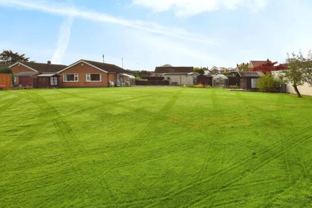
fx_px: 156
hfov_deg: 89.2
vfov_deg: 67.4
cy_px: 107
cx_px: 182
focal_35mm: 18
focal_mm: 10
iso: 100
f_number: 7.1
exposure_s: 1/200
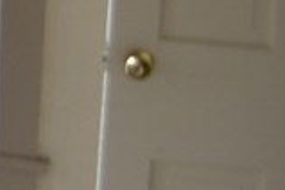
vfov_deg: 7.1
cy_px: -213
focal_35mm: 184
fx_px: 1457
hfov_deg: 8.6
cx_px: -667
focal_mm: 18
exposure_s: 1/80
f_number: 4.5
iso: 400
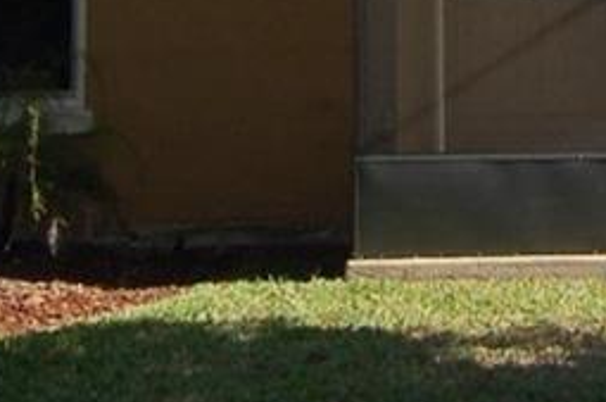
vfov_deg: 9.9
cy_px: -274
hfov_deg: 15.3
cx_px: 611
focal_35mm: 132
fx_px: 2218
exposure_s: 1/250
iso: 280
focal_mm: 14
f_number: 8
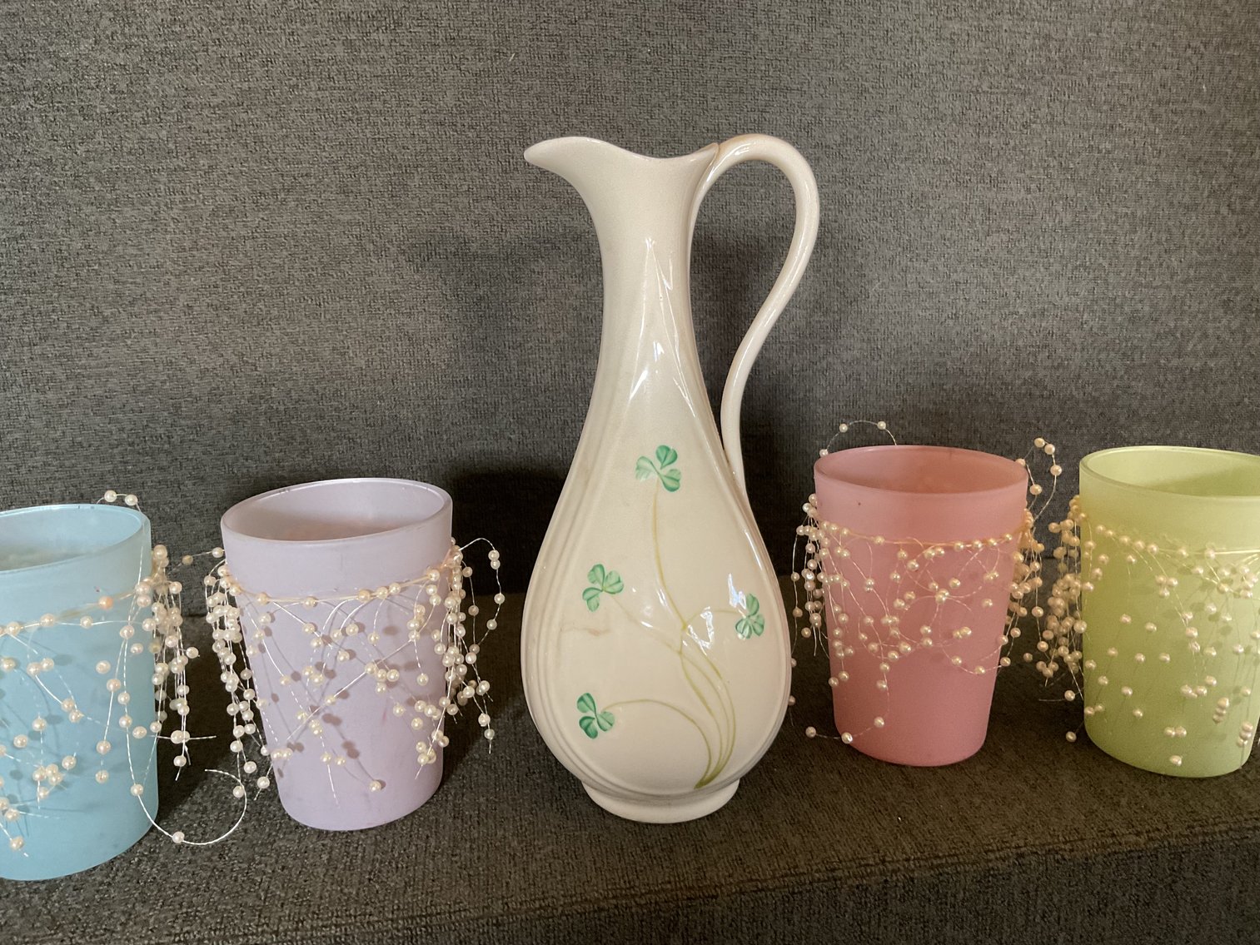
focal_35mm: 29
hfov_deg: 61.7
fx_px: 1056
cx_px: 630
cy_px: 472
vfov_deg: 48.2
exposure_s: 1/50
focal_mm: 3
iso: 160
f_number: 1.8
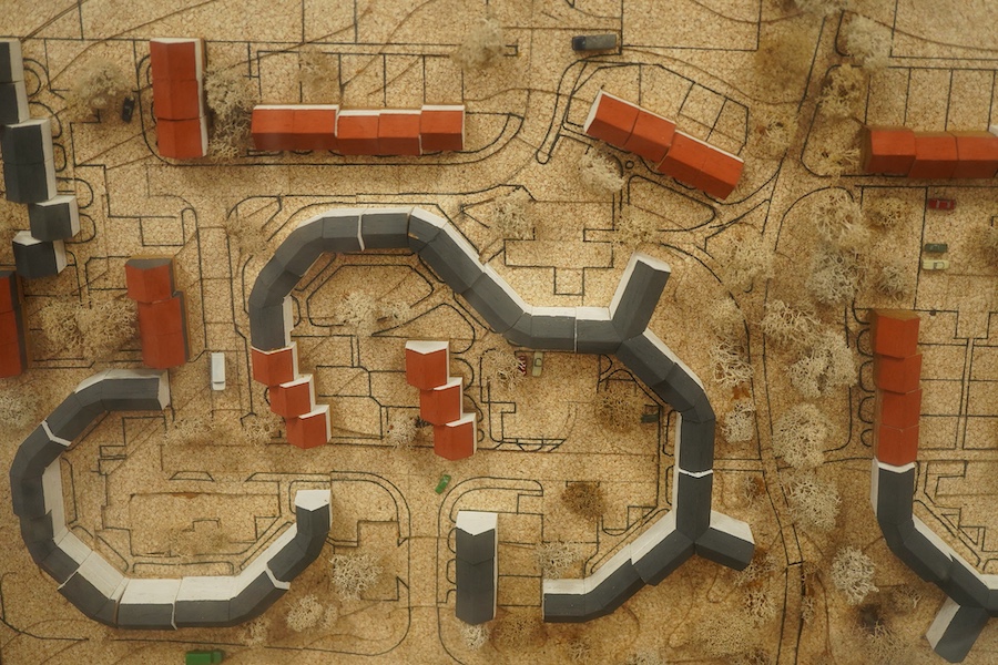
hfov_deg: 43.6
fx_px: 1247
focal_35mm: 45
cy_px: 332
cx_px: 499
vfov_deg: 29.9
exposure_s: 1/125
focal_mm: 30
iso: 1250
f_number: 3.5
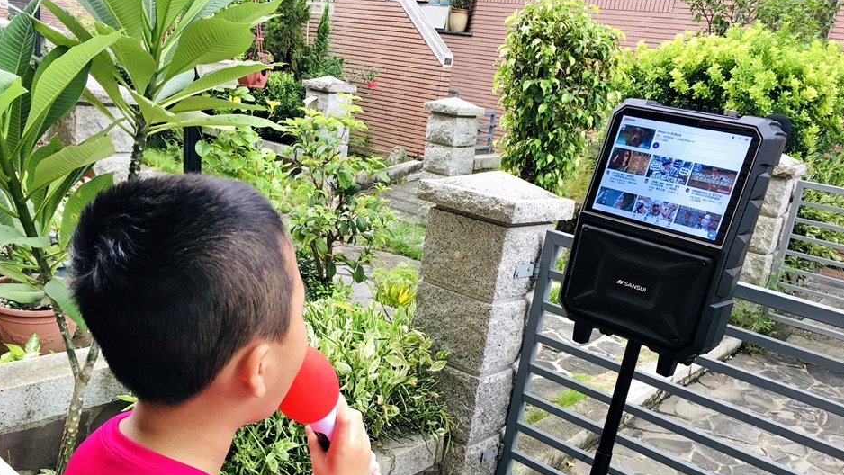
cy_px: 308
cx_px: 421
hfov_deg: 61.0
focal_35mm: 32
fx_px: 716
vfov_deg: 36.4
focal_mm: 4.15
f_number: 2.2
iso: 32
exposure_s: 1/30
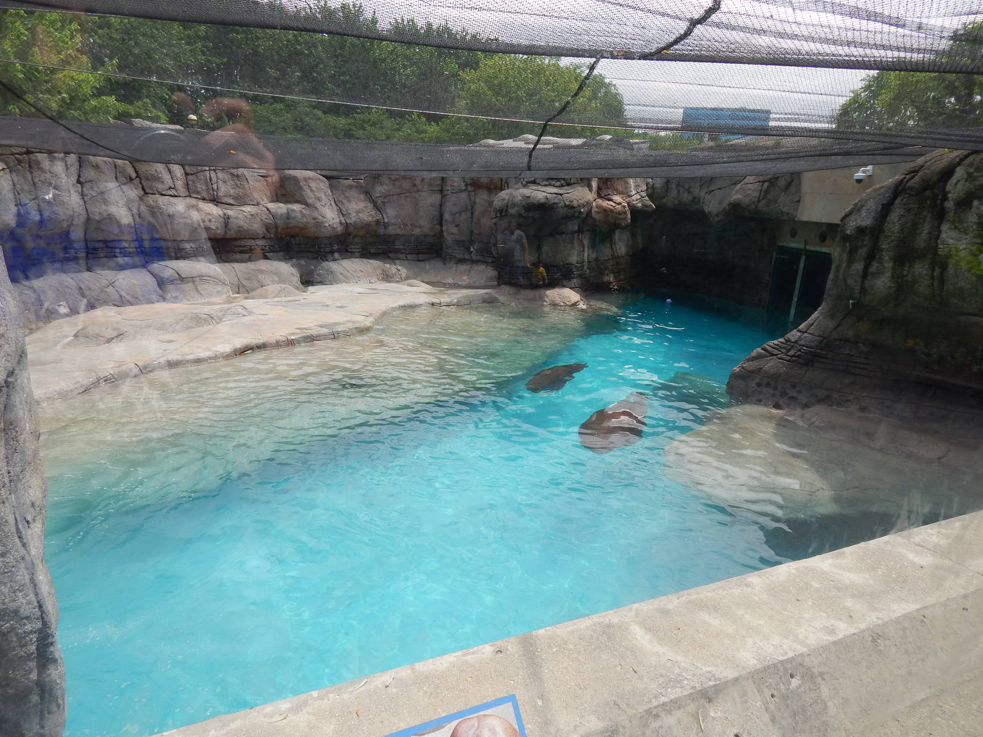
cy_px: 368
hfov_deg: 73.9
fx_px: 653
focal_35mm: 23
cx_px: 492
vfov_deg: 58.9
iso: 125
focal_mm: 4
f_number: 3
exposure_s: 1/800
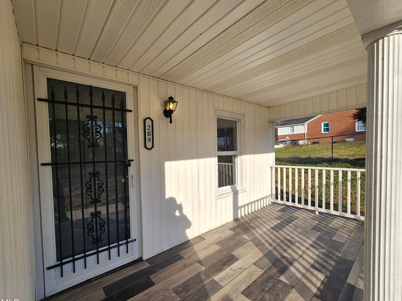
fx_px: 163
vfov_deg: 85.6
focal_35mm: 14
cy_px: 156
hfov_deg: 102.0
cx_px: 196
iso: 50
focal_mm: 2.2
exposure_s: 1/968
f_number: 2.2
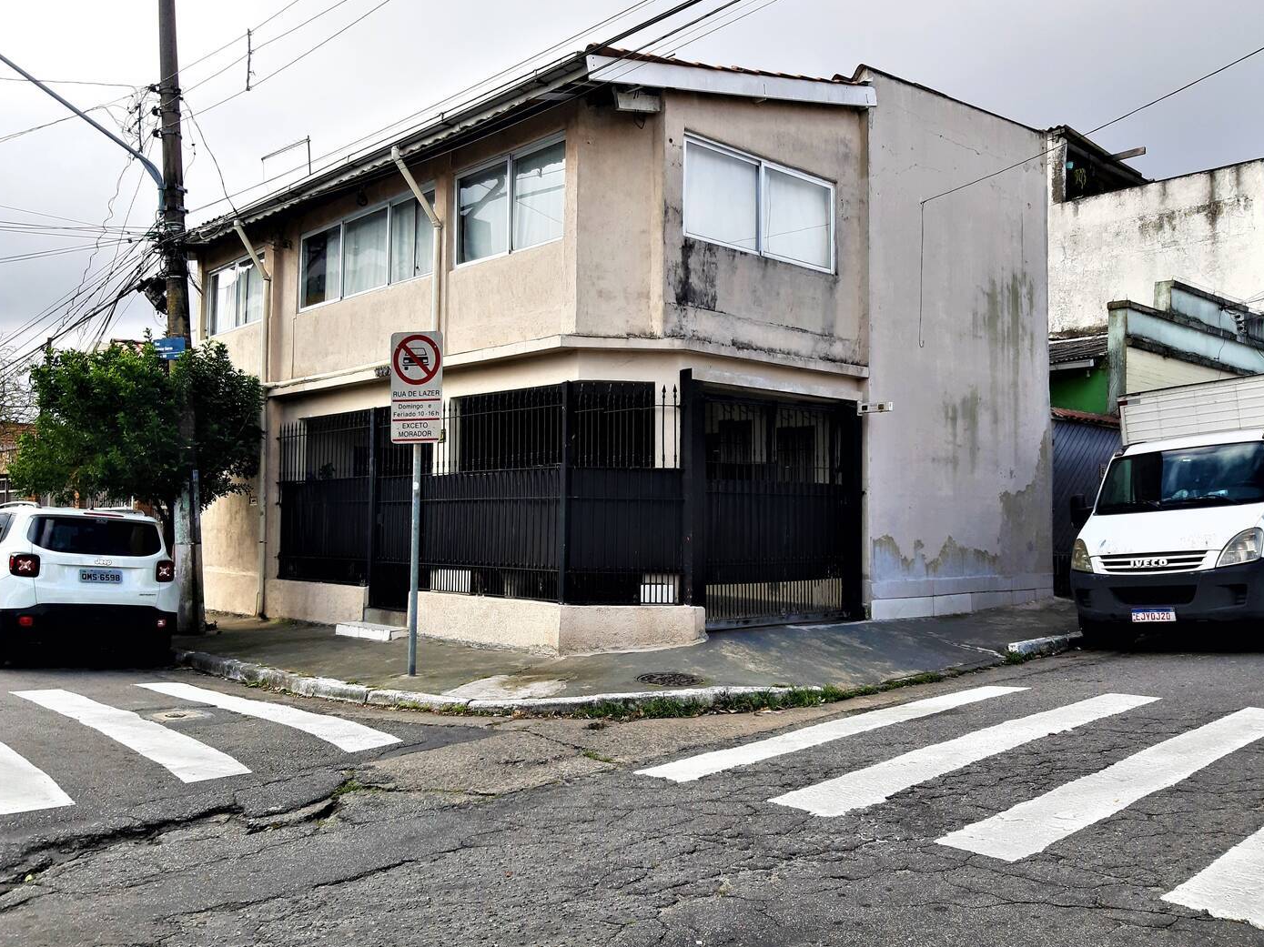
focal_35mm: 28
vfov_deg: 49.7
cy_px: 475
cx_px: 647
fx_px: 1022
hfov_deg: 63.4
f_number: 1.7
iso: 40
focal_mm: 3.93
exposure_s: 1/463
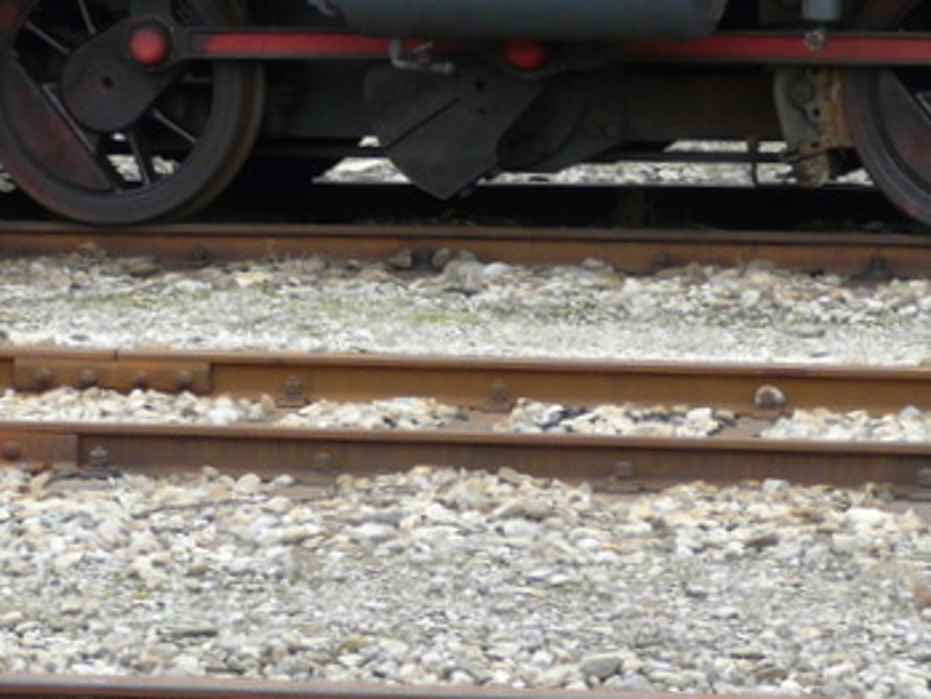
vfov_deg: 6.2
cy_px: -288
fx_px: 6403
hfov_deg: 8.3
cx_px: 611
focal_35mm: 238
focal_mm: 13.6
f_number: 3.6
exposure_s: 1/80
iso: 100
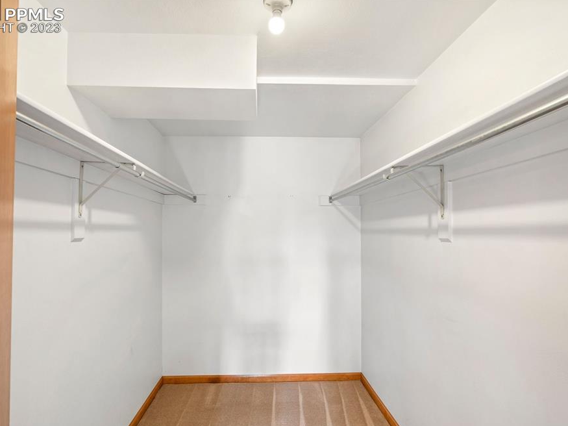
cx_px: 266
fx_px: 295
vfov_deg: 71.6
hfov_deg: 87.7
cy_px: 218
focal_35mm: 18
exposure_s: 1/1.25
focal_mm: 16
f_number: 10
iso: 250
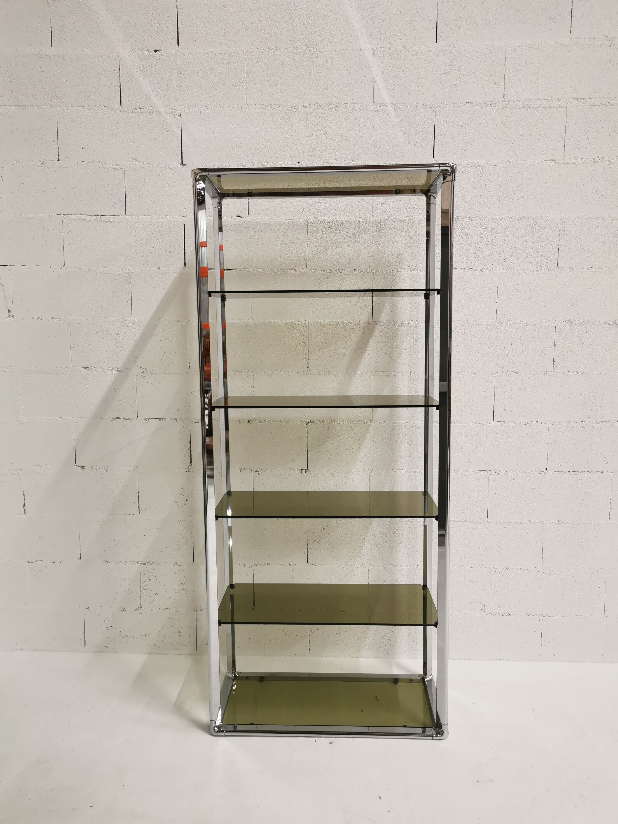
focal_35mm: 27
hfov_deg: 51.4
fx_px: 643
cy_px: 412
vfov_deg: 65.3
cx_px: 309
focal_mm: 5.58
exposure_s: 1/33.3
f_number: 1.8
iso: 400
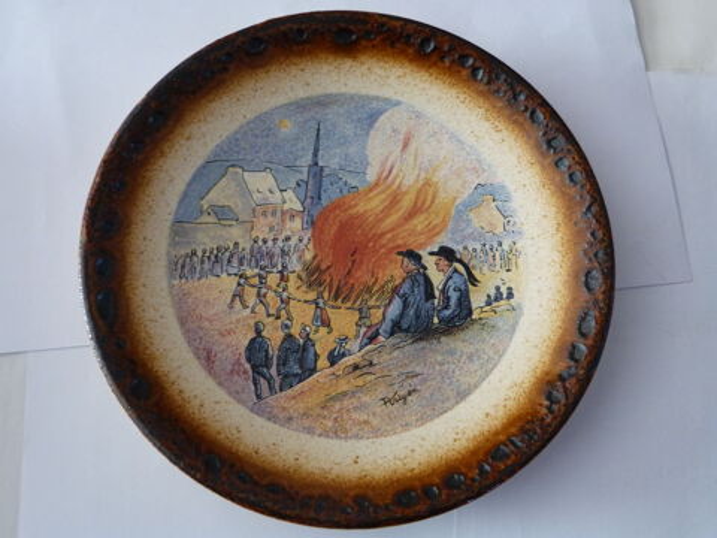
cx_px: 358
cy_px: 269
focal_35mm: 42
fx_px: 870
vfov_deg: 34.3
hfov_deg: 44.8
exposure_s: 1/13
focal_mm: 7.4
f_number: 3.2
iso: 400
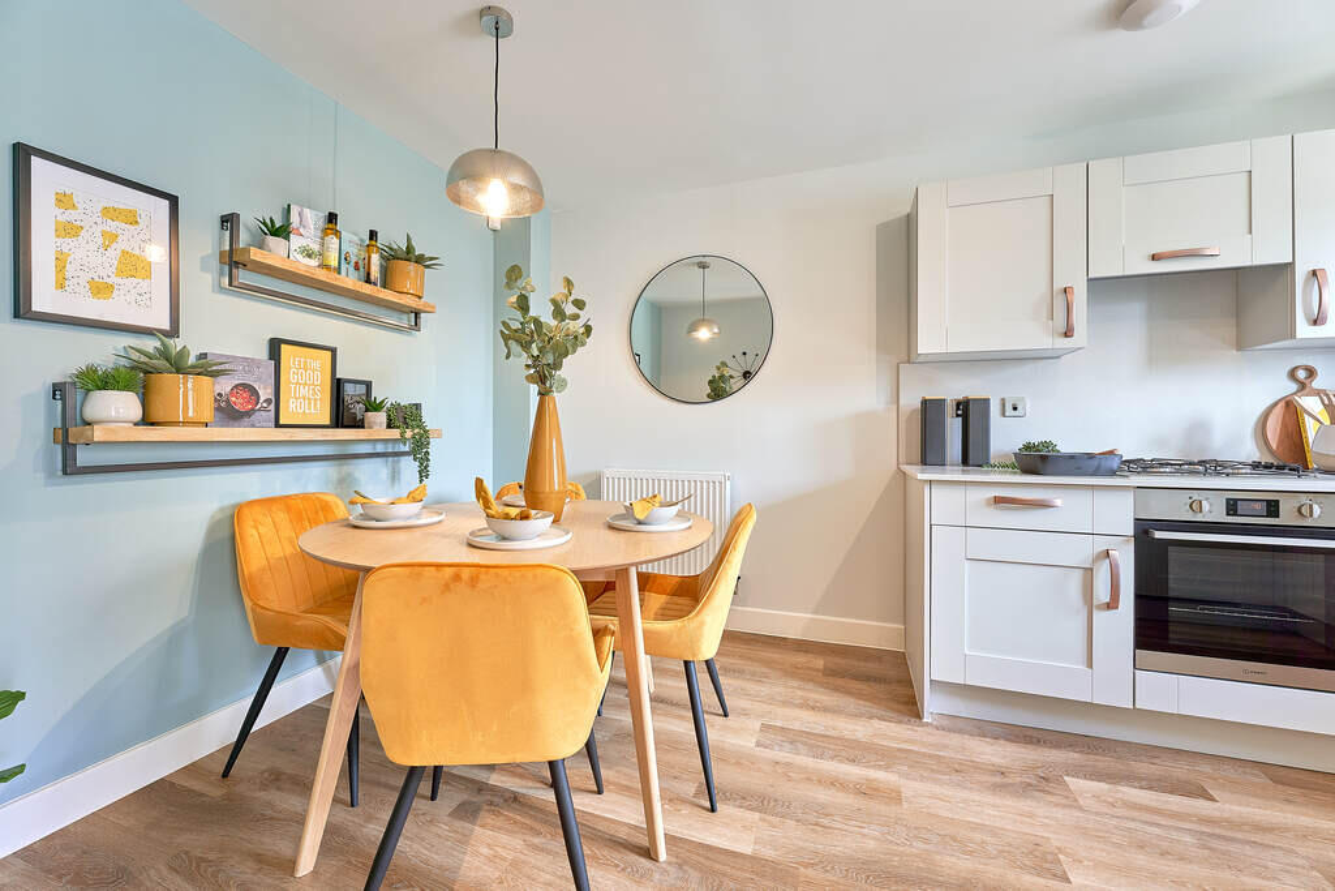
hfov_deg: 104.2
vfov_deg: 81.2
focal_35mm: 14
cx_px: 668
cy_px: 446
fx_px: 519
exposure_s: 1/2.5
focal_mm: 14
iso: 100
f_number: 10
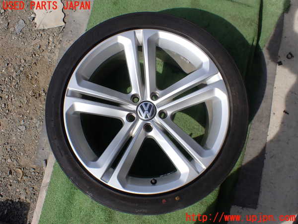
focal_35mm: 30
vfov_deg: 46.8
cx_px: 149
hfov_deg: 60.0
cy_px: 112
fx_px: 258
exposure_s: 1/200
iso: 100
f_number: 9
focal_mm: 5.4
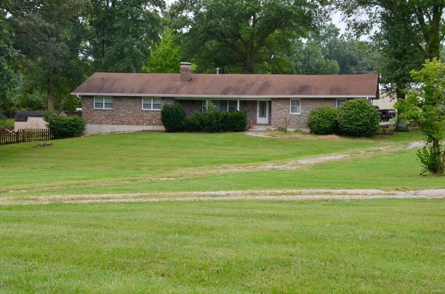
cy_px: 147
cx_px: 222
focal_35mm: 69
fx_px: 851
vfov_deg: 19.6
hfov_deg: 29.3
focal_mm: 46
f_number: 7.1
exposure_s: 1/200
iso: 200
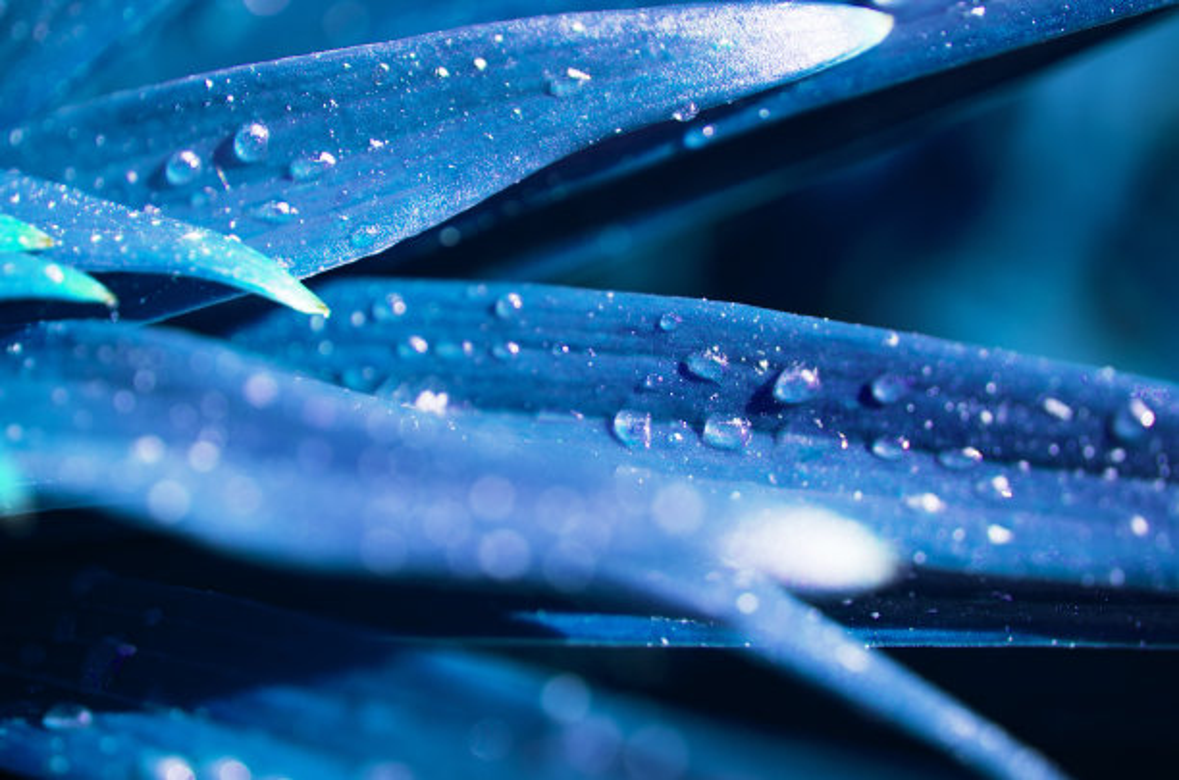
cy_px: 390
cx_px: 590
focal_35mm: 90
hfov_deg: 22.7
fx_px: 2941
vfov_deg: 15.1
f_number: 3.3
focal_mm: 60
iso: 100
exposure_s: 1/800
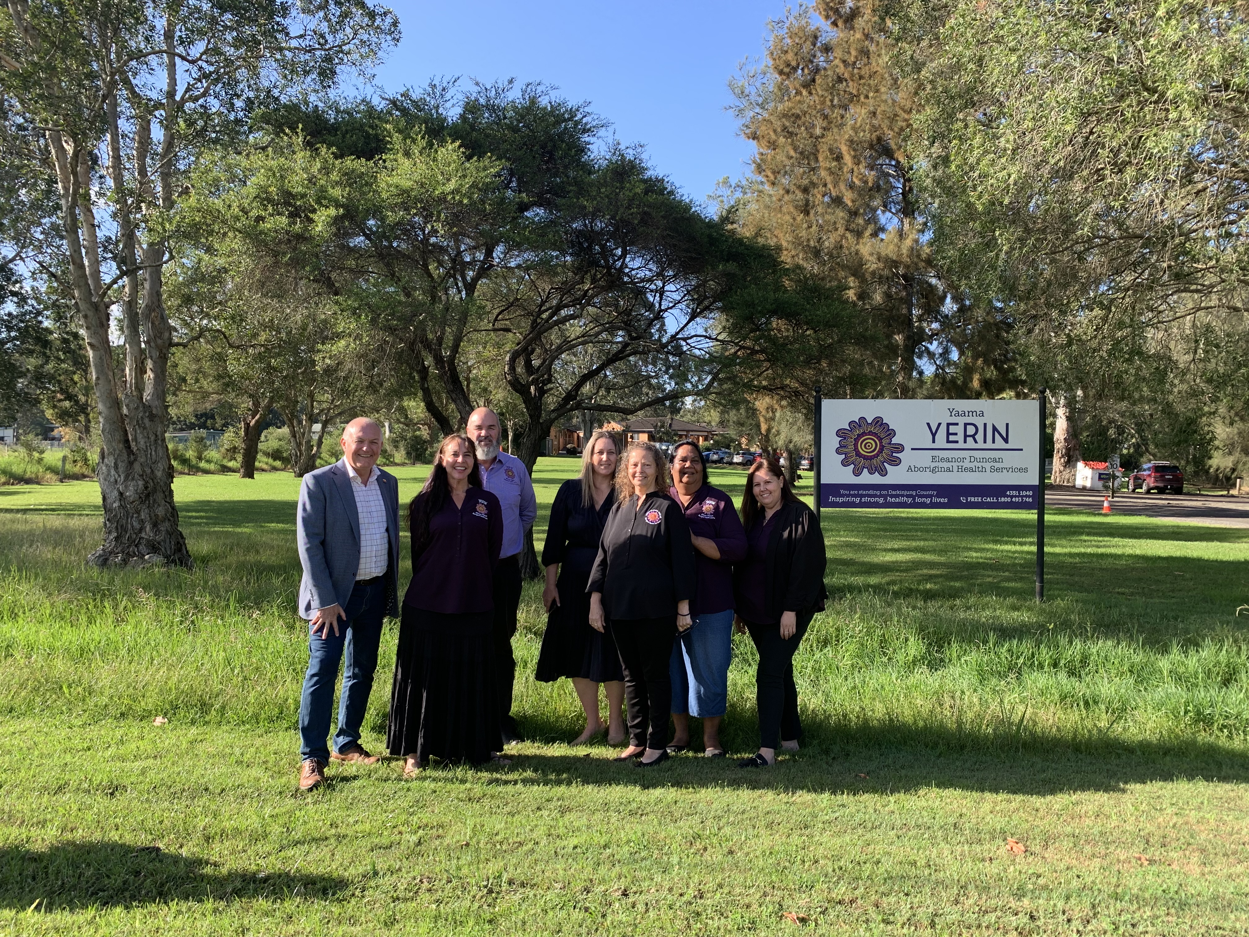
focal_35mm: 26
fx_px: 938
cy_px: 468
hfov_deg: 67.3
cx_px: 624
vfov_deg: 53.1
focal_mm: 4.25
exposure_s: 1/394
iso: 25
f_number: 1.8
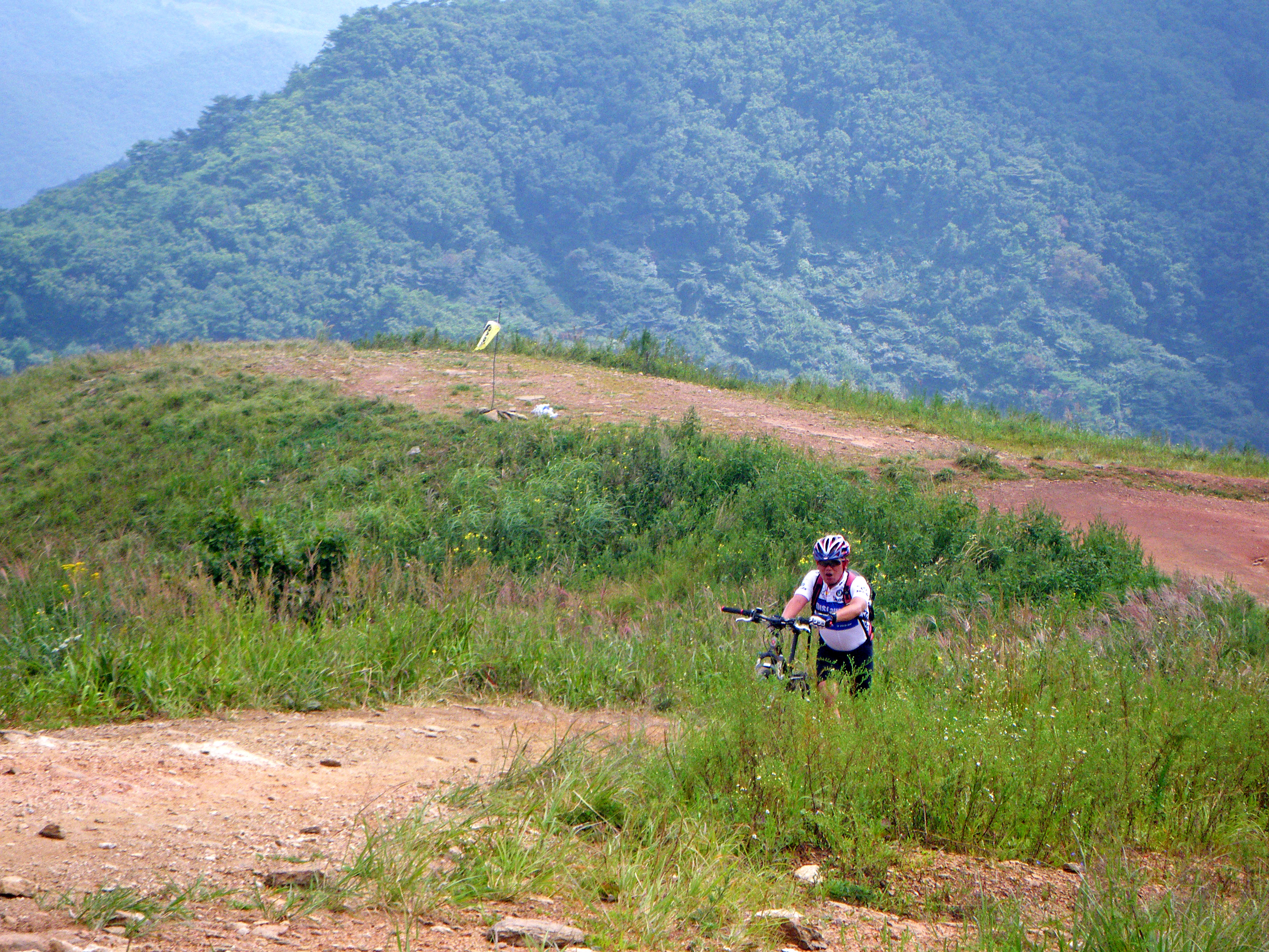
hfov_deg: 14.1
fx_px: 5132
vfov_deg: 10.6
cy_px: 476
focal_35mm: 140
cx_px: 634
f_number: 5.5
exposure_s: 1/250
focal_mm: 25
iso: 160
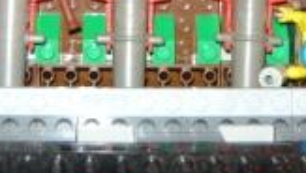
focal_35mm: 99
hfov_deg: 21.5
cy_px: -124
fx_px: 804
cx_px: 135
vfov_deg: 11.5
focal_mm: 5.5
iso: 100
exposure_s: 1/30
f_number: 2.8
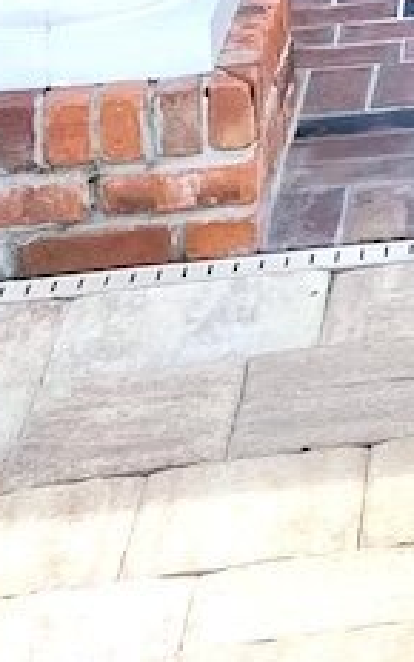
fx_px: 2690
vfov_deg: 12.5
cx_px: 1253
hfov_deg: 7.7
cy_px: -629
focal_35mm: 149
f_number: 1.8
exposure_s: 1/1678
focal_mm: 4.25
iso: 32
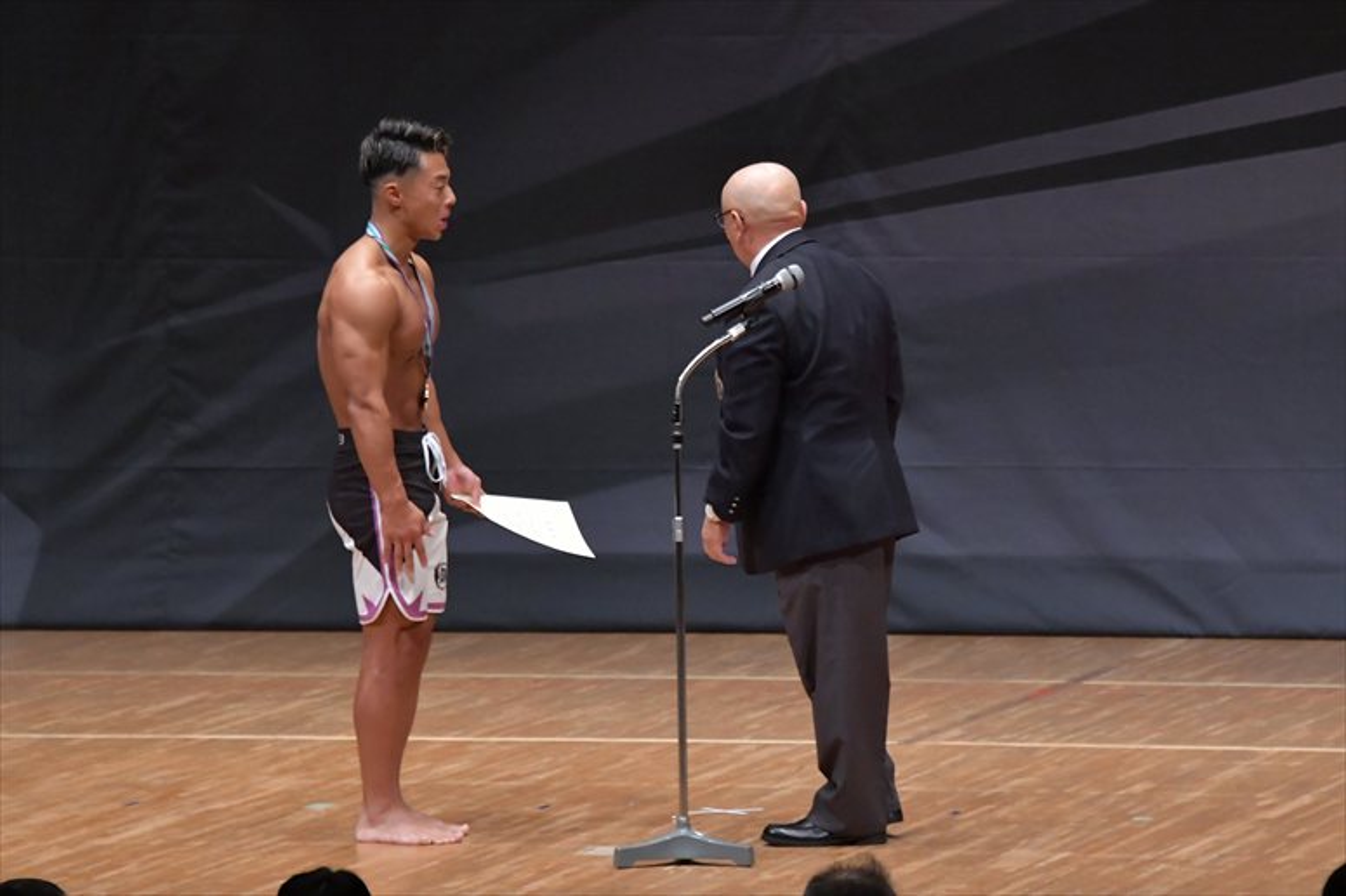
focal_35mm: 270
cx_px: 673
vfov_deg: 5.1
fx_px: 10090
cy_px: 448
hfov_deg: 7.6
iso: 6400
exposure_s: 1/400
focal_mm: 180
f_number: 5.6
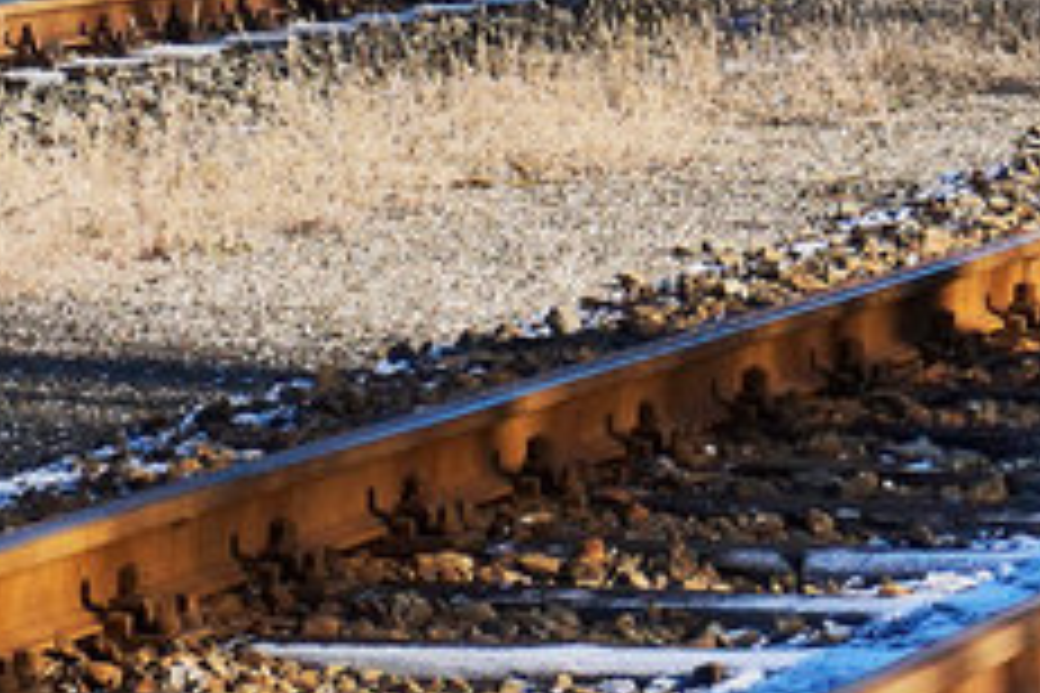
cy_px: -814
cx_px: 1261
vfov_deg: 4.0
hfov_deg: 6.1
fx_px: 9665
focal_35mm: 335
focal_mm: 43
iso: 200
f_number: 8
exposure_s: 1/500
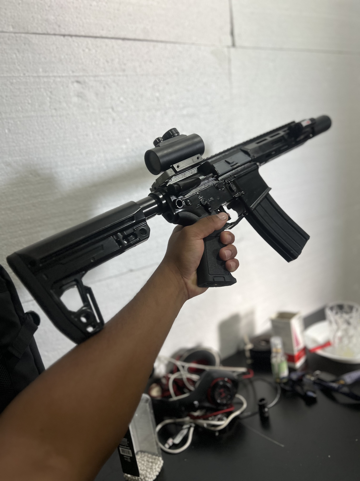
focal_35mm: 26
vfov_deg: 67.3
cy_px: 240
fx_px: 361
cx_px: 180
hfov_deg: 53.1
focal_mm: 5.7
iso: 200
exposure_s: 1/60
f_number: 1.5
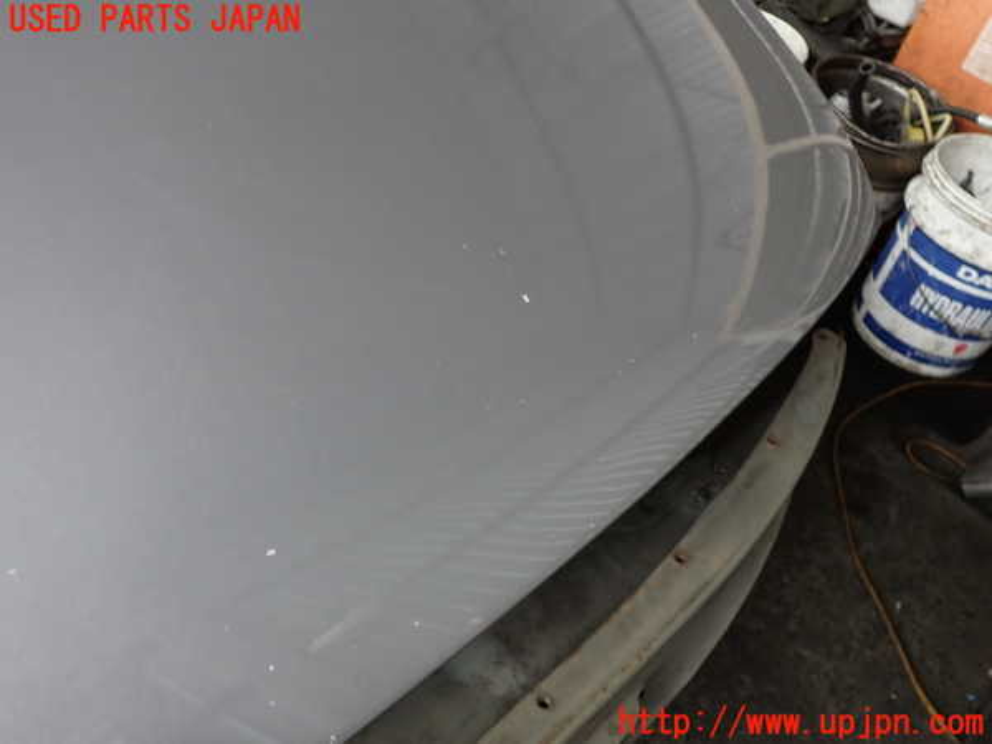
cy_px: 372
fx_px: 860
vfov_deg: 46.8
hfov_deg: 60.0
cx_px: 496
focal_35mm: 30
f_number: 2.3
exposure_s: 1/60
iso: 160
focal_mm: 5.4
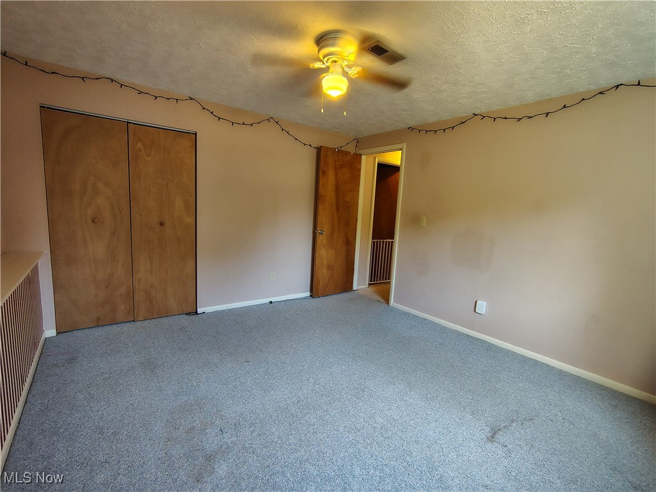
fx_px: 303
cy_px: 246
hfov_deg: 94.5
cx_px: 328
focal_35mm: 16
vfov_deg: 78.1
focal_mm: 2.13
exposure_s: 1/24
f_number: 2.2
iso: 515
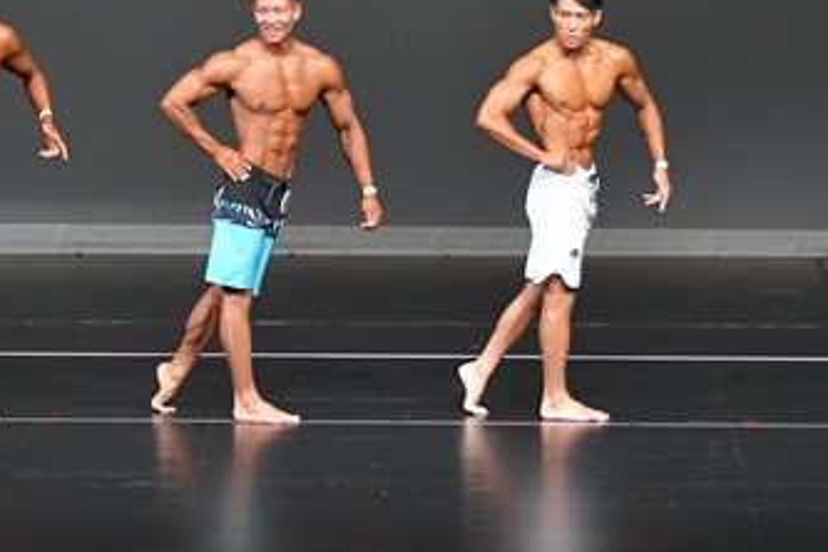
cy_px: 174
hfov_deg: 6.5
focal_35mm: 314
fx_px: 7221
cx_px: -78
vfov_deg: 4.4
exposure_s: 1/400
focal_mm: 90
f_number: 5.6
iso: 4000
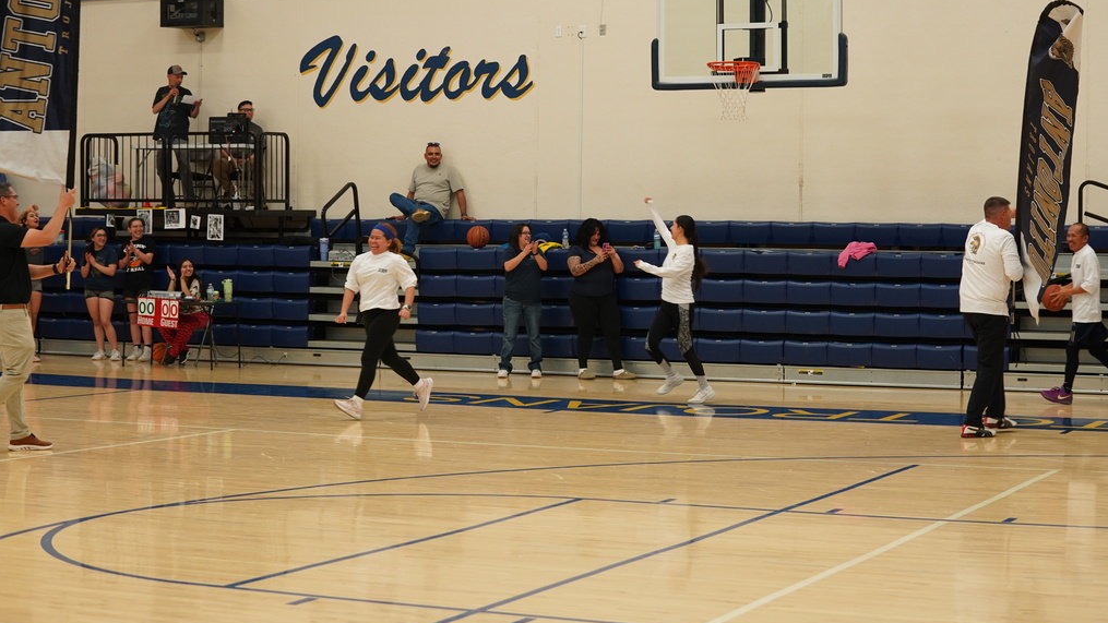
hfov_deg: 28.6
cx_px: 558
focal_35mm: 74
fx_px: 2174
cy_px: 261
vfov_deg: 16.3
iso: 1600
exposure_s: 1/160
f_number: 4
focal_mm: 70
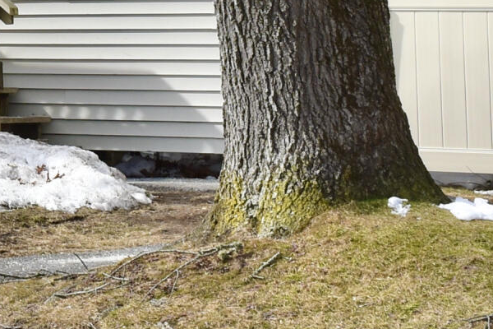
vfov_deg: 8.0
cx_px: -316
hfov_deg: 11.7
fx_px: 2259
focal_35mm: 165
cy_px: -261
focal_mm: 22
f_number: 8
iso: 180
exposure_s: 1/500
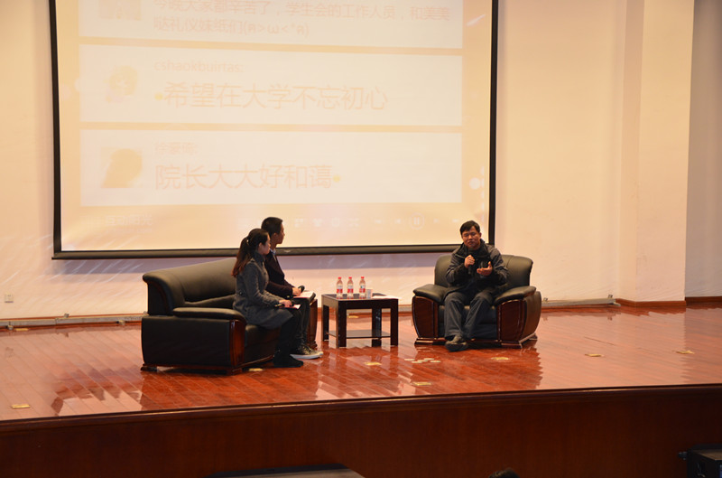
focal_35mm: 78
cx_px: 361
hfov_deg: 26.1
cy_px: 239
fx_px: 1560
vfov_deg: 17.4
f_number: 5
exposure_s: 1/60
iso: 720
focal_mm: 52
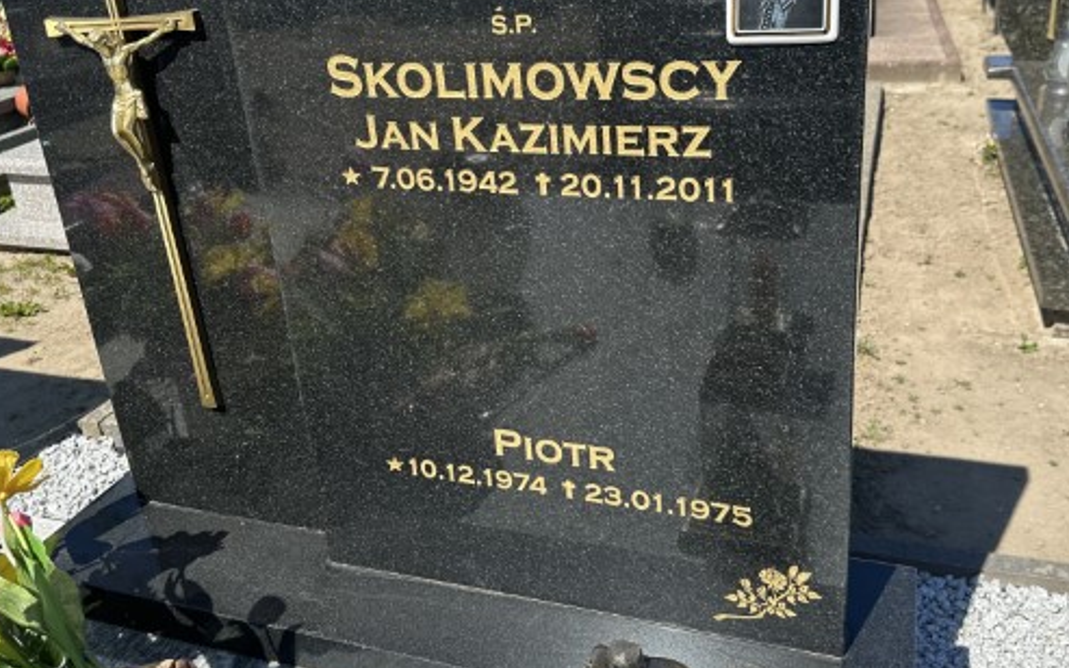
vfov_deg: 38.0
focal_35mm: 33
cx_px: 562
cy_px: 239
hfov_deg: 58.1
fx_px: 961
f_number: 1.78
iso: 80
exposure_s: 1/4545
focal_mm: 6.86
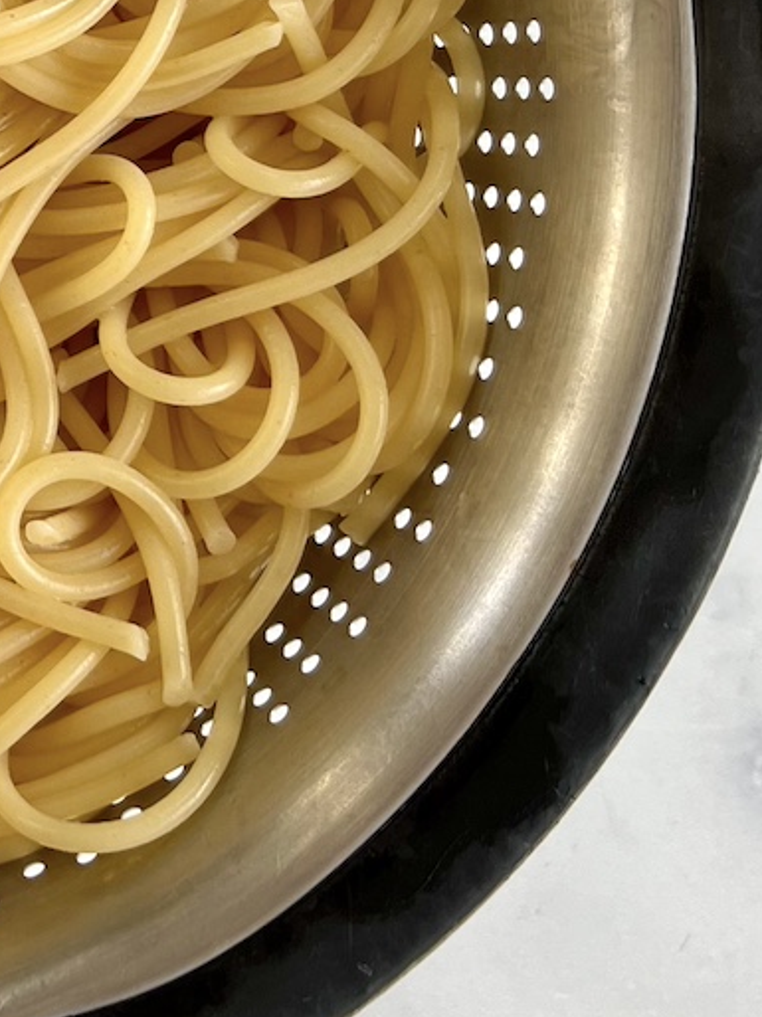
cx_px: -329
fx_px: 2379
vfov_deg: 23.3
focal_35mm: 81
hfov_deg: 16.8
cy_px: 53
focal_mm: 5.7
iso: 32
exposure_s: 1/121
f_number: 1.5
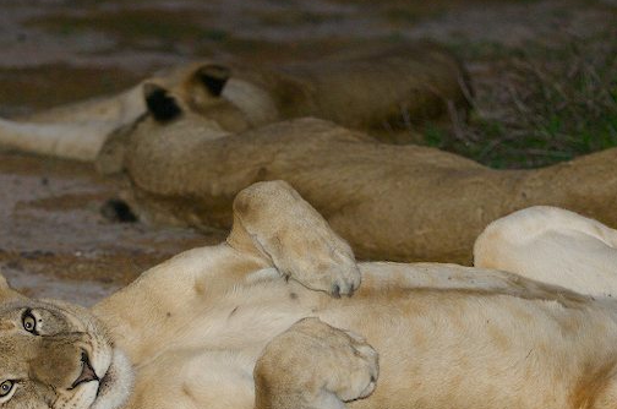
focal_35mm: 335
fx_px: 5731
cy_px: 184
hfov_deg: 6.2
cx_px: 389
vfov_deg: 4.1
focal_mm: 110
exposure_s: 1/100
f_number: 2.8
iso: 640
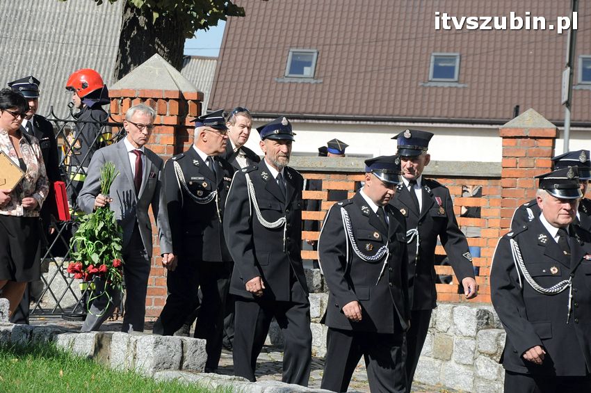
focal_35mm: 158
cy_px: 196
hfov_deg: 13.1
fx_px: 2583
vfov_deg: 8.7
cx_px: 296
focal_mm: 105
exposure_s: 1/1600
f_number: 10
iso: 800
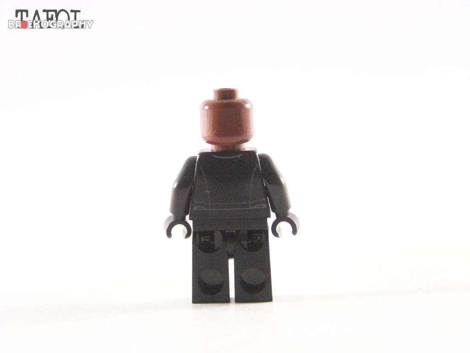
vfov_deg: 14.1
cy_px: 176
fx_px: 1426
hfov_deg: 18.7
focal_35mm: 105
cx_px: 235
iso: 400
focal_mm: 17.5
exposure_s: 1/45
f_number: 3.2
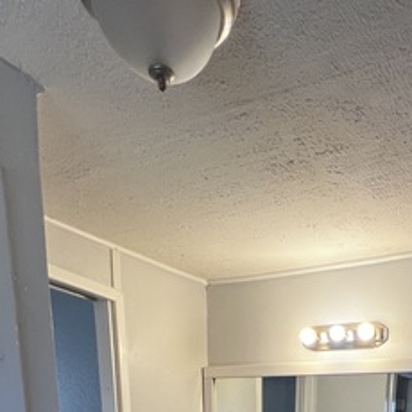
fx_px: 431
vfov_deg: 33.5
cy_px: 559
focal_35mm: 32
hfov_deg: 49.2
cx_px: 306
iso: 125
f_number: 1.8
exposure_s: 1/120
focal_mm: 1.57
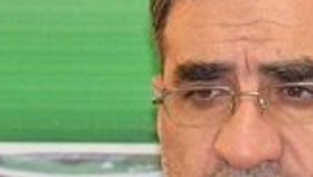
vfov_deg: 2.0
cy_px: 254
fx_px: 5050
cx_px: 294
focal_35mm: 608
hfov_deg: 3.5
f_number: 7.1
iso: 4000
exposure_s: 1/60
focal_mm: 105
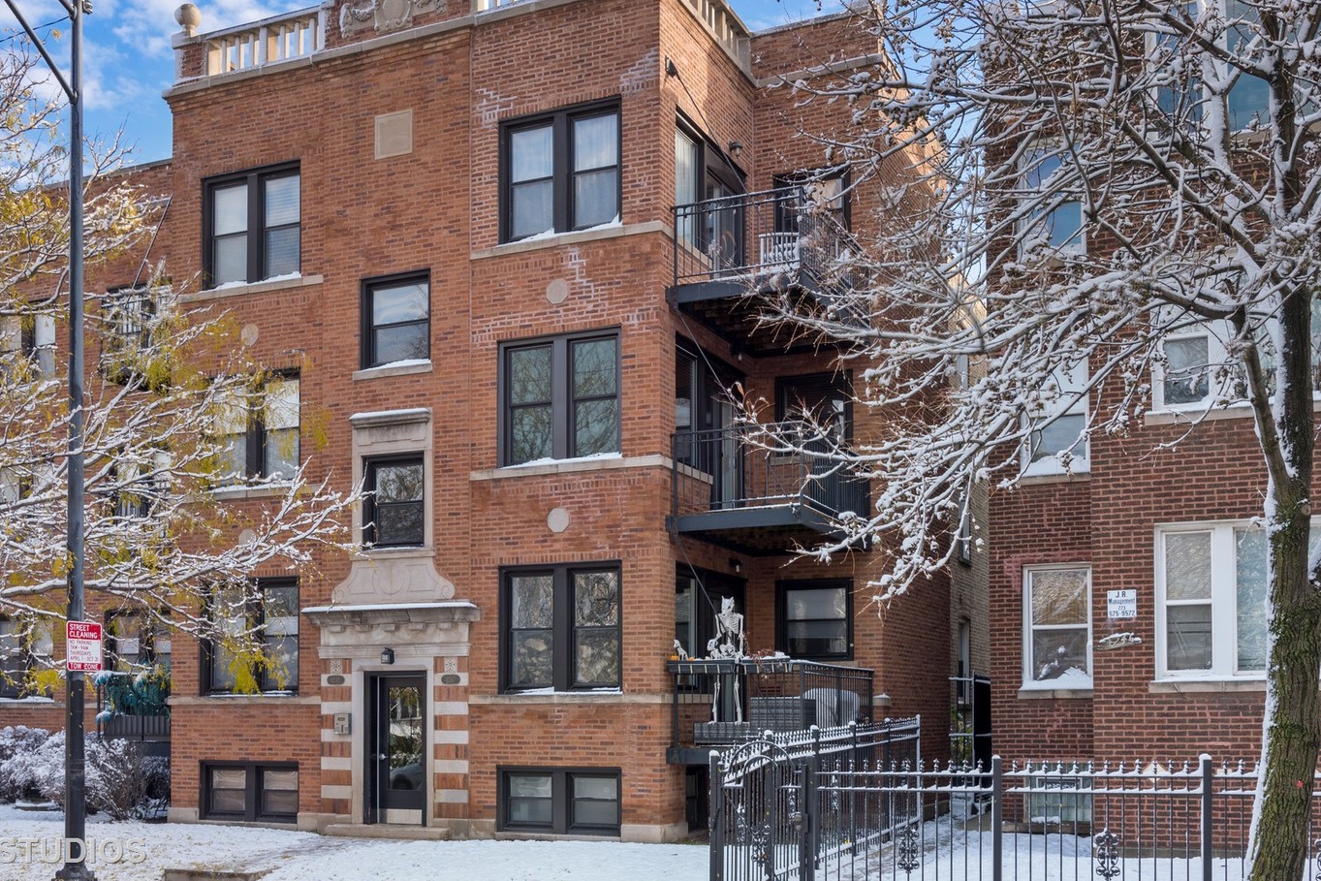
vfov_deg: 35.0
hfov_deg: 50.6
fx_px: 1394
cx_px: 581
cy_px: 381
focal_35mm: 38
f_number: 9.5
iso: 200
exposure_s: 1/250
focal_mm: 32
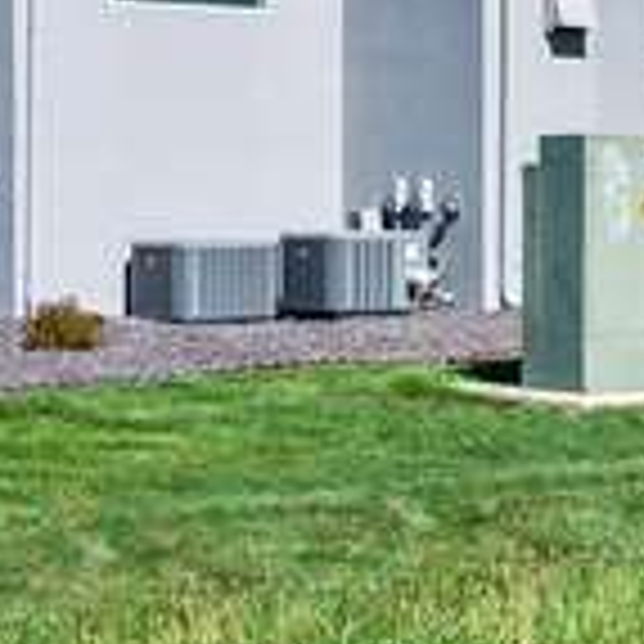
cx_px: 1180
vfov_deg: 18.0
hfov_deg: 16.7
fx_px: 1789
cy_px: -349
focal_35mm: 85
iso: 400
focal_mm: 14
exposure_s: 1/1000
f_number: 8
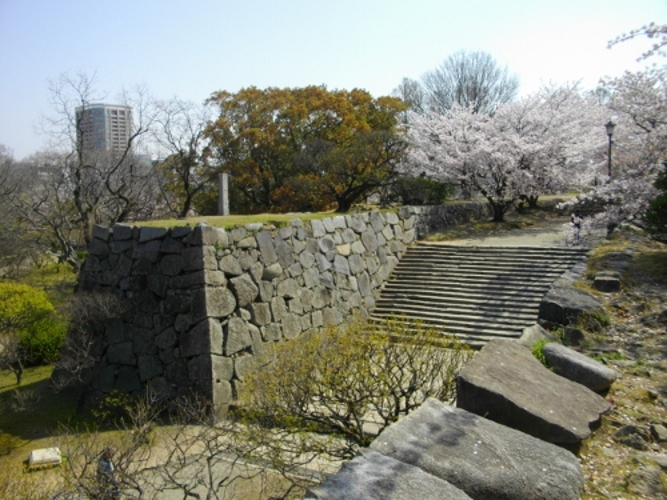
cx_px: 334
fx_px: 617
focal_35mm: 32
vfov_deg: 44.2
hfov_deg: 56.8
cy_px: 250
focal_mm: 5.7
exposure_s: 1/320
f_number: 5.5
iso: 100
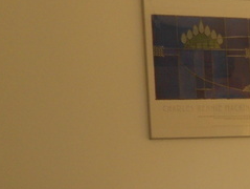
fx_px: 897
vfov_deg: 11.7
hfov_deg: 13.8
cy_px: 225
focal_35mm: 124
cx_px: 473
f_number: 3.4
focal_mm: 5.1
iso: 80
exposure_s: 1/100
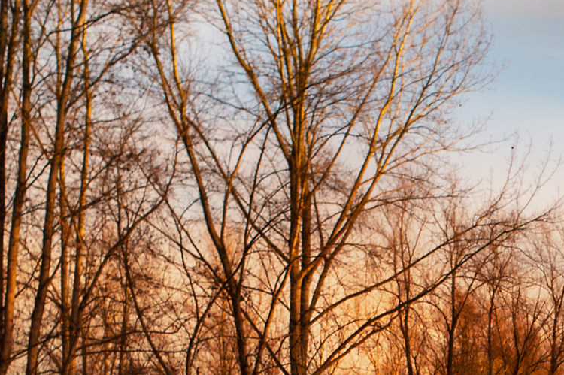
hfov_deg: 17.6
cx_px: 632
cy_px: 564
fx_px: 1753
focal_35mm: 112
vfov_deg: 11.7
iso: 200
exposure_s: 92
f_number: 9
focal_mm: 35
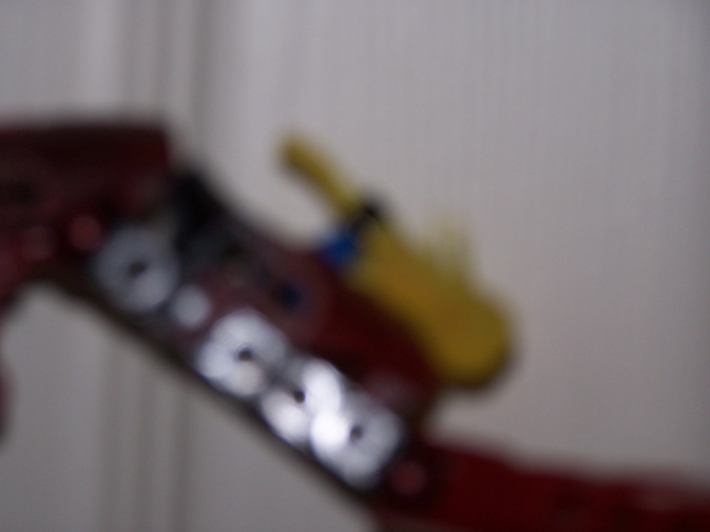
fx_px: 3466
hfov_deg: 11.7
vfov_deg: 8.8
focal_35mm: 169
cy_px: 266
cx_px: 355
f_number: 3.2
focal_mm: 28
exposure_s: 1/125
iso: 80
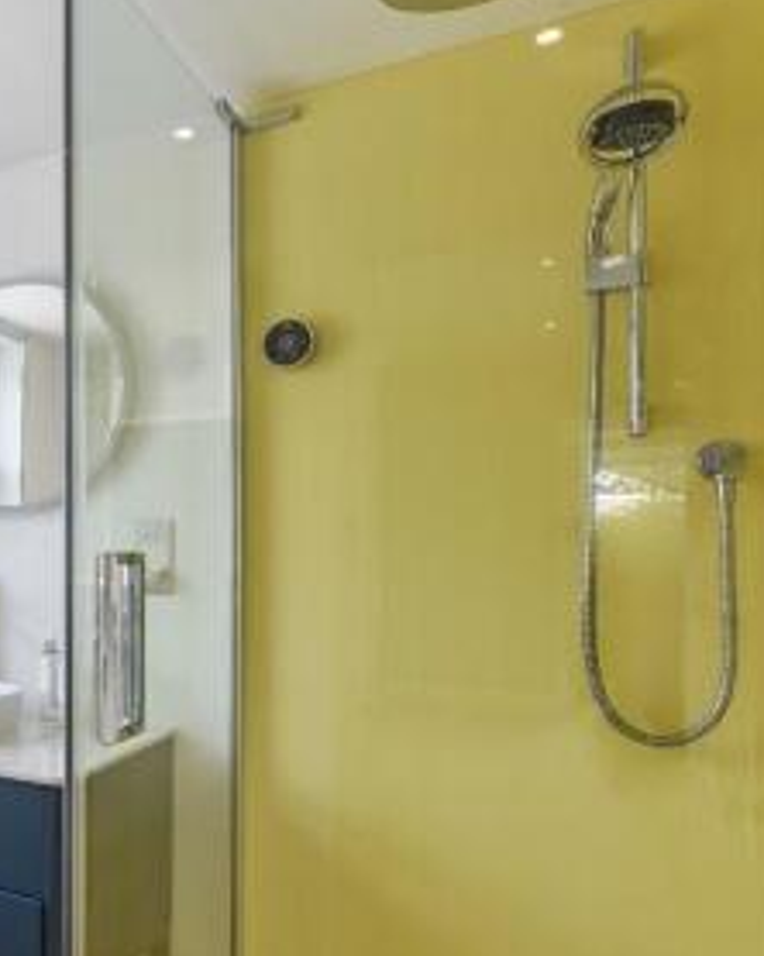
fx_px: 877
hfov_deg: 37.3
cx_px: -126
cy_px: 566
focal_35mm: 31
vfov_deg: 56.8
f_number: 9
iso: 320
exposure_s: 1/25
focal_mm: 14
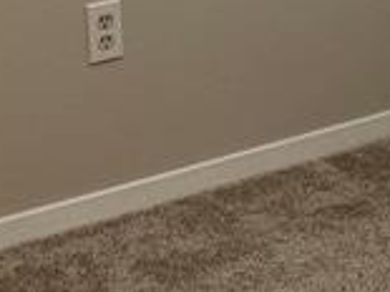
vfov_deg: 8.1
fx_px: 1936
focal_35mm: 172
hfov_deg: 11.3
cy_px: -330
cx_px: 465
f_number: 1.5
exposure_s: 1/60
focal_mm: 5.7
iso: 64
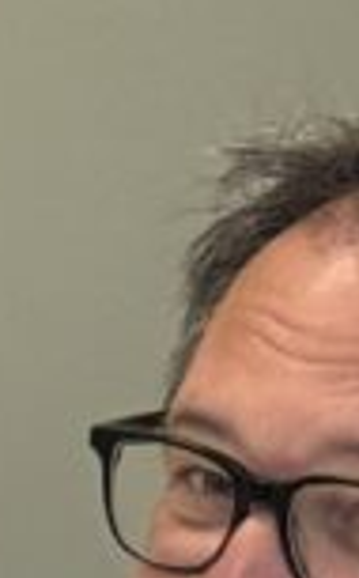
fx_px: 5363
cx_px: -419
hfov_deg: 3.8
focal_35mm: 341
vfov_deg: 5.9
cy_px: 1349
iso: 100
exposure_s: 1/100
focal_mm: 6.76
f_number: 1.78
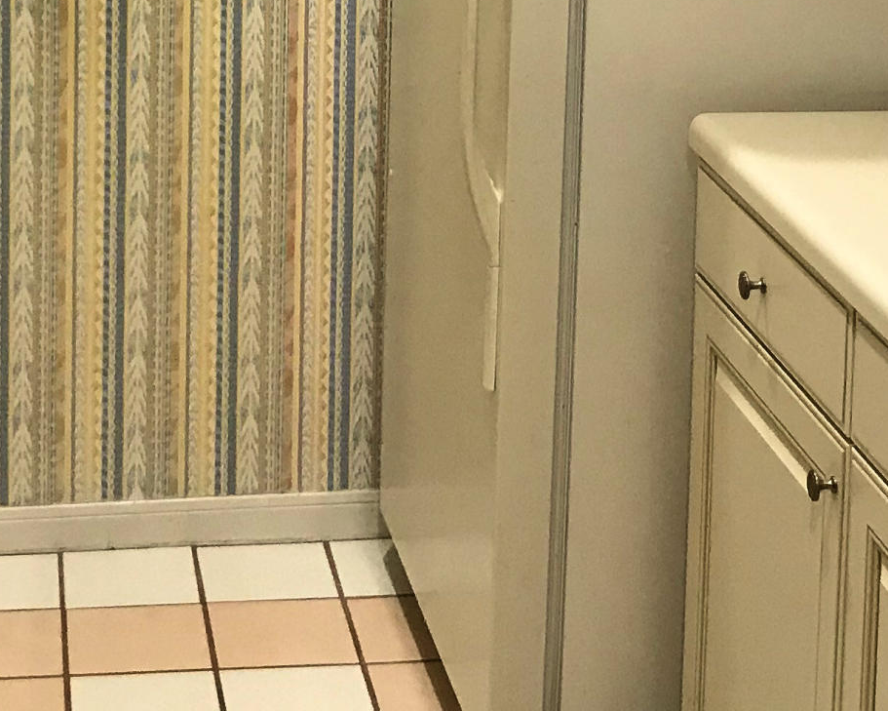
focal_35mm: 90
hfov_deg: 21.2
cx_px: 302
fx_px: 2366
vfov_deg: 16.3
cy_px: -174
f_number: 1.8
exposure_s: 1/30
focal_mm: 3.99
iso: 40
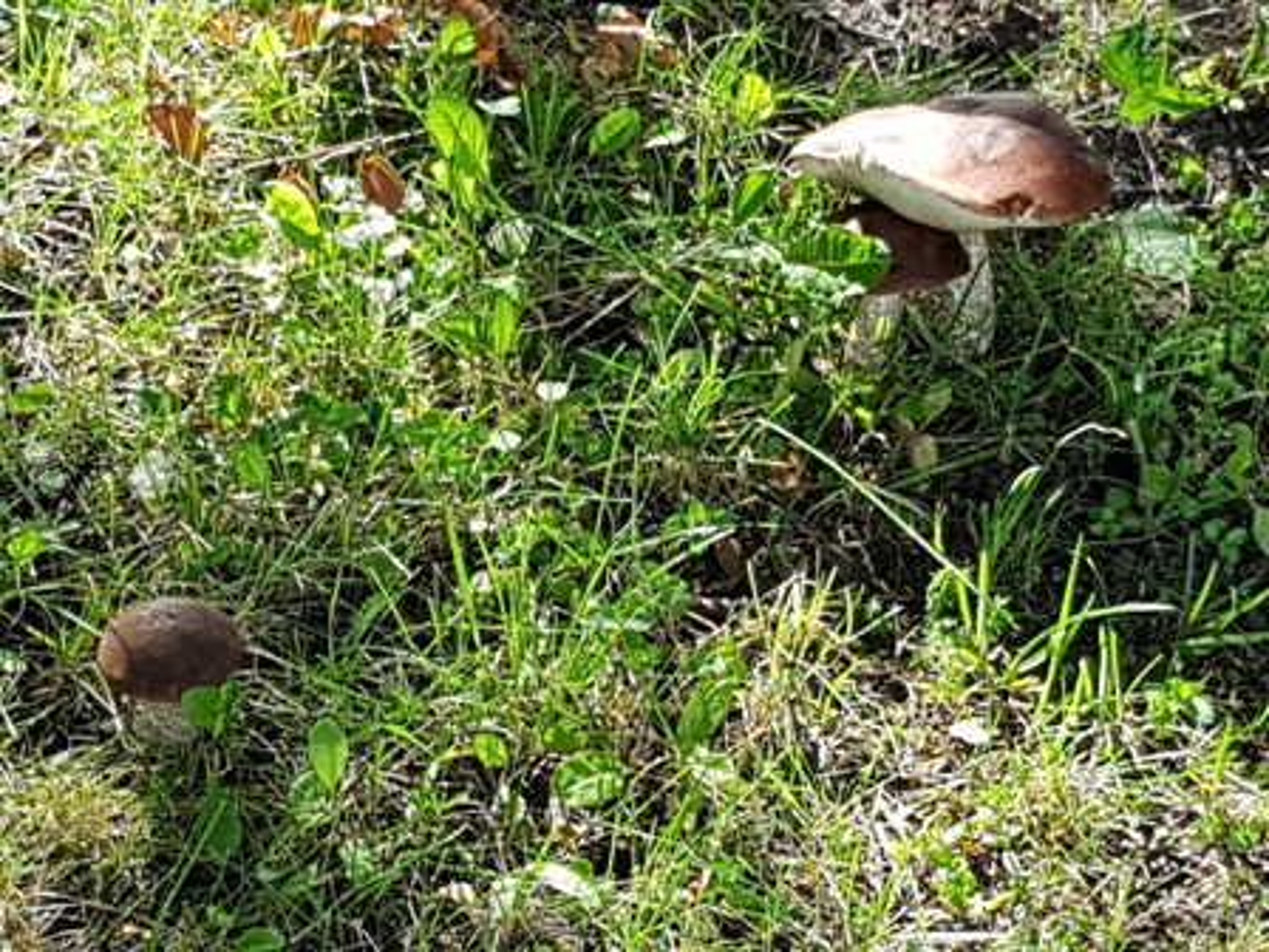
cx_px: 634
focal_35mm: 26
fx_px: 953
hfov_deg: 67.3
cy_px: 476
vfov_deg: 53.1
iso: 40
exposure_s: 1/225
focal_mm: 4.2
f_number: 1.7
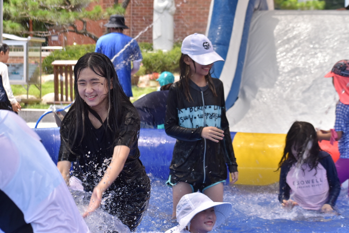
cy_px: 116
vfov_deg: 11.7
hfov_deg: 17.5
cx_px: 174
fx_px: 1135
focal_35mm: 117
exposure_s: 1/250
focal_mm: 78
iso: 400
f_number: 8
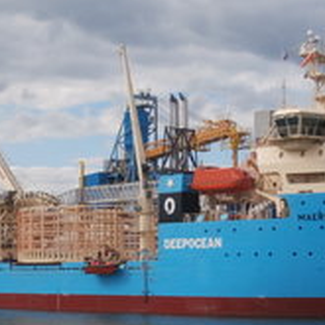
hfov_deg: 17.2
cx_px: 221
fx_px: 1073
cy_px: 211
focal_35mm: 101
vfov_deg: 17.2
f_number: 4.2
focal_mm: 8.29
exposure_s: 1/640
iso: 100
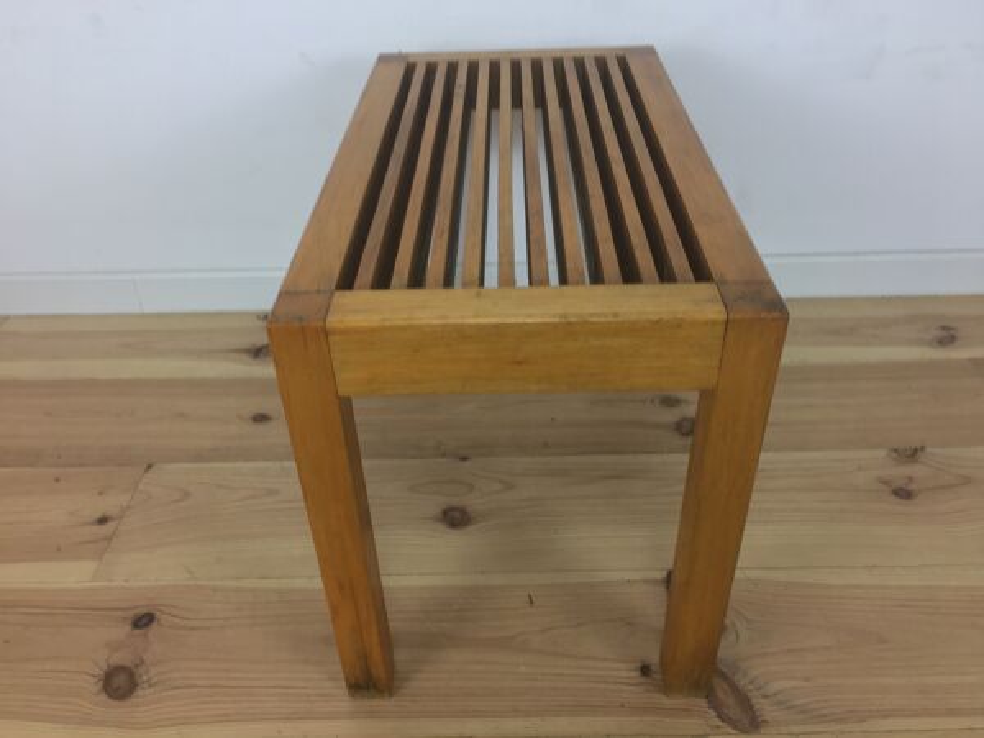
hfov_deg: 61.7
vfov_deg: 48.2
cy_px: 369
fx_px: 824
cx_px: 492
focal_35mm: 29
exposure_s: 1/33
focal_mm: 4.15
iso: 32
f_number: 2.2
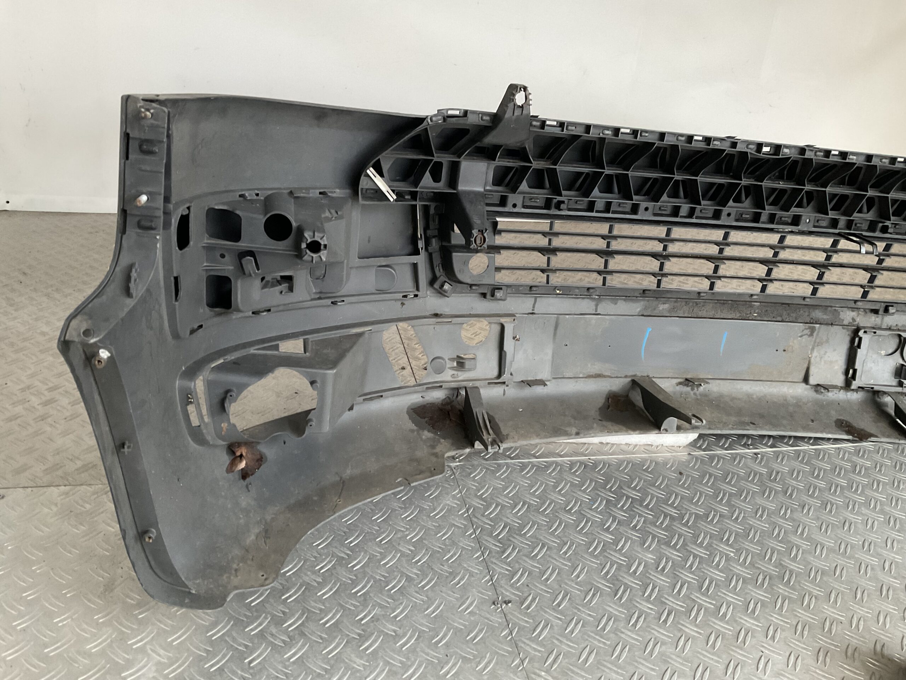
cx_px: 453
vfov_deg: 48.2
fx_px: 759
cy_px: 340
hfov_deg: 61.7
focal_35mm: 29
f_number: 1.8
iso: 200
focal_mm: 3
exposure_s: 1/40
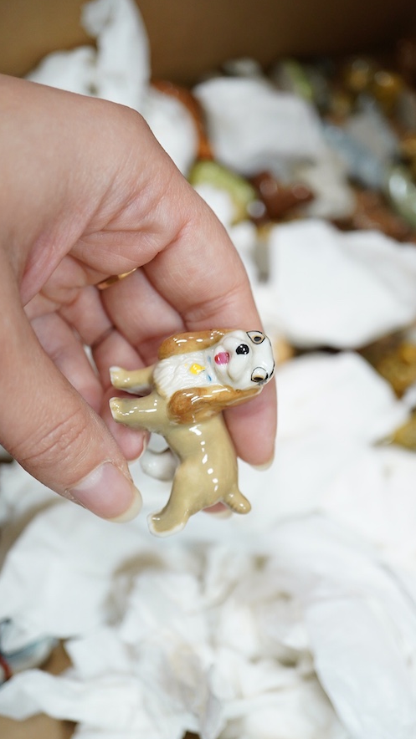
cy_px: 372
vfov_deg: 42.9
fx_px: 942
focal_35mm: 48
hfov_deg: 24.9
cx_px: 234
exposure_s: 1/125
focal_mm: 30
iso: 1250
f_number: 3.5
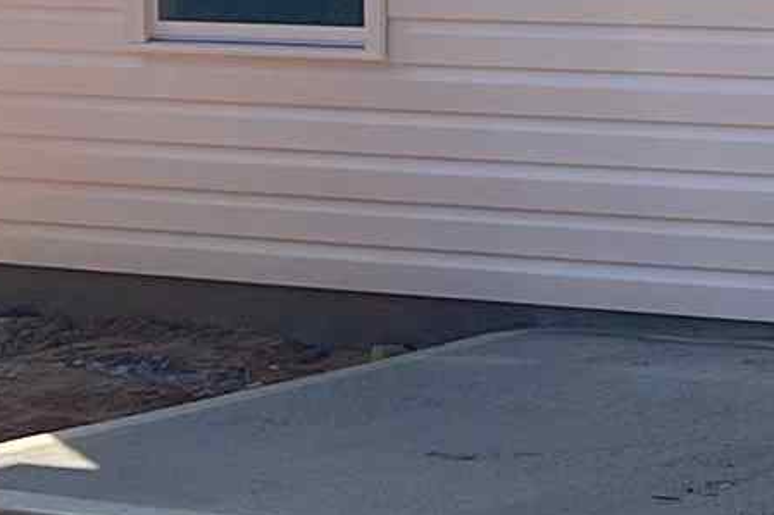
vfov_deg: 7.3
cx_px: 1713
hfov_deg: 10.0
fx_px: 3976
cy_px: -264
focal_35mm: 185
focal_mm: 5.7
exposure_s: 1/4444
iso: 50
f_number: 1.5
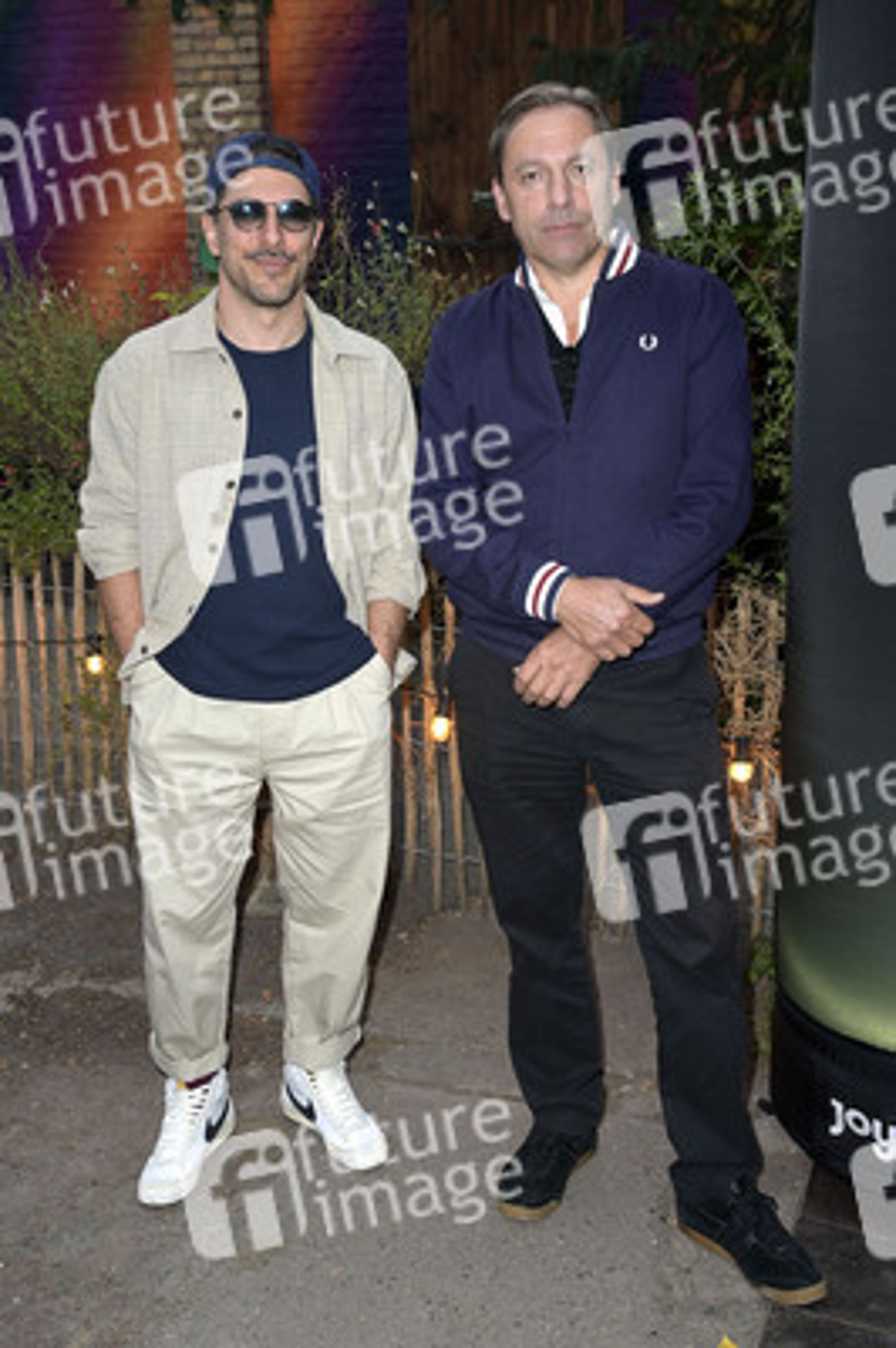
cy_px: 674
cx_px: 448
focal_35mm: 38
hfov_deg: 35.0
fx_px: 1421
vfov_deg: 50.7
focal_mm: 38
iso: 1250
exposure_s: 1/100
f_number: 6.3
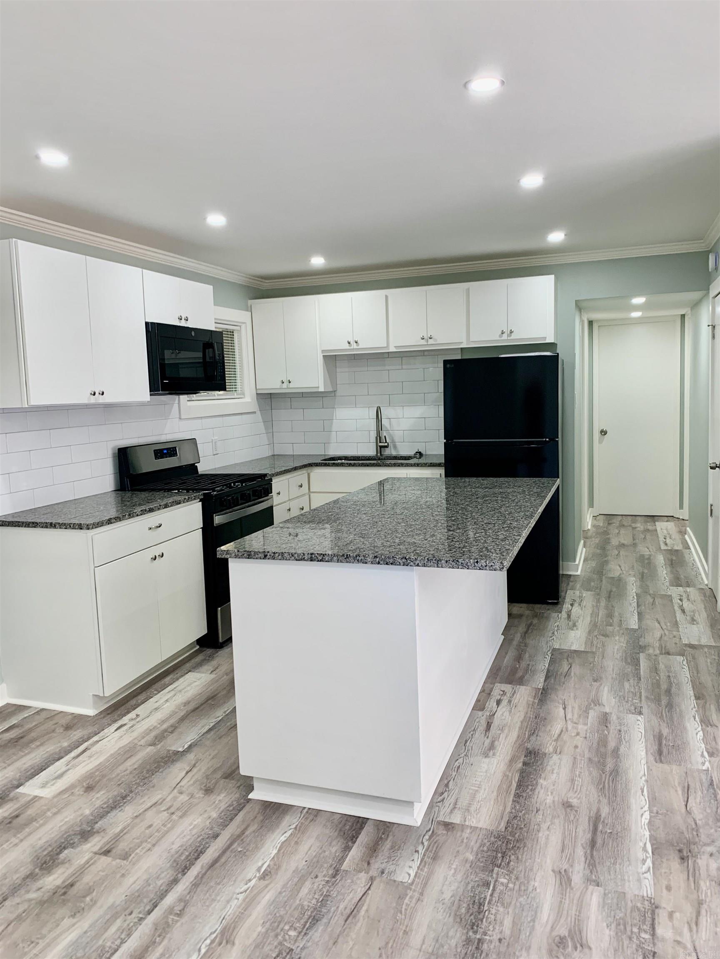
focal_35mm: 26
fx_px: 721
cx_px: 360
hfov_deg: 53.1
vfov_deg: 67.3
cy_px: 480
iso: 100
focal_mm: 4.25
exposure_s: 1/108
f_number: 1.8
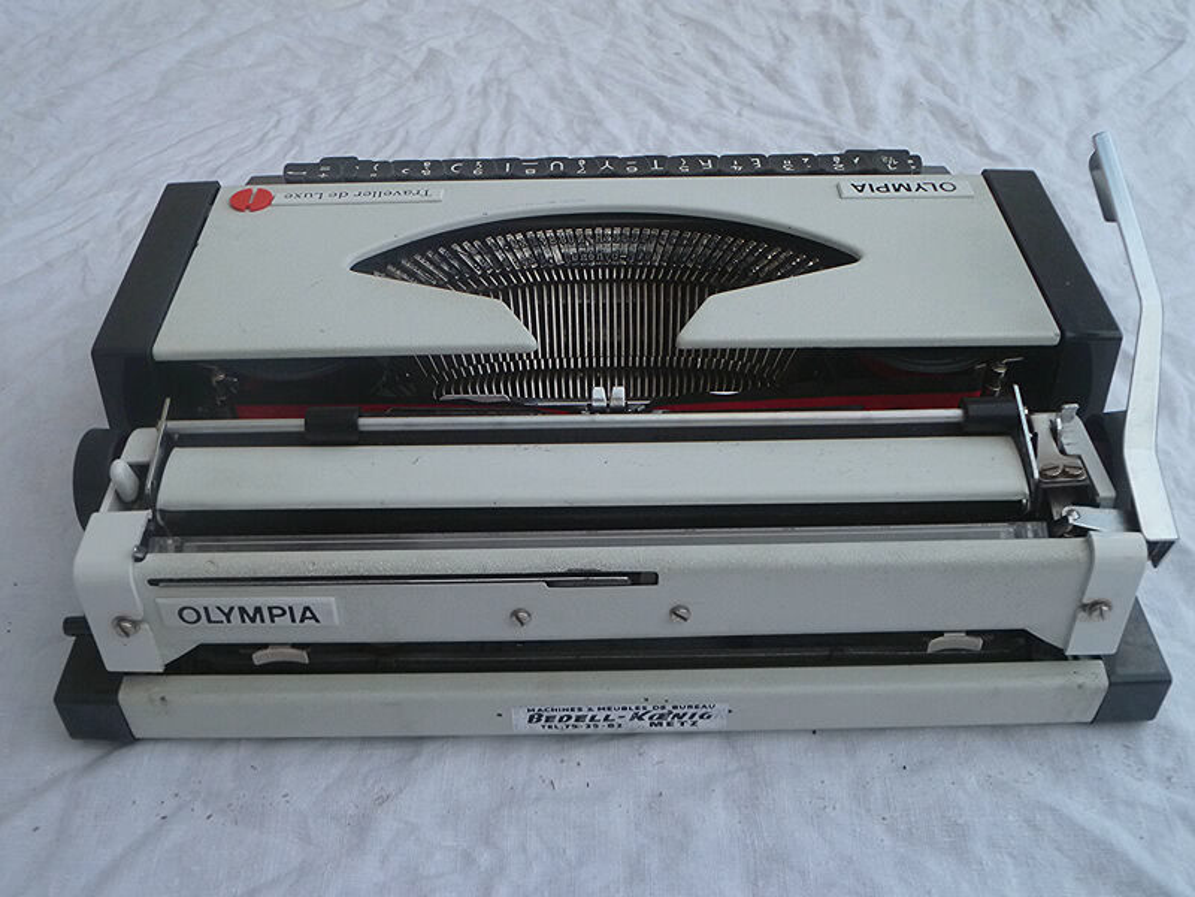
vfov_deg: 39.7
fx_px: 1243
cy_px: 448
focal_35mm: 36
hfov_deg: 51.4
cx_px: 598
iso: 200
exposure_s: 1/500
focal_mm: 6.5
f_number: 3.6
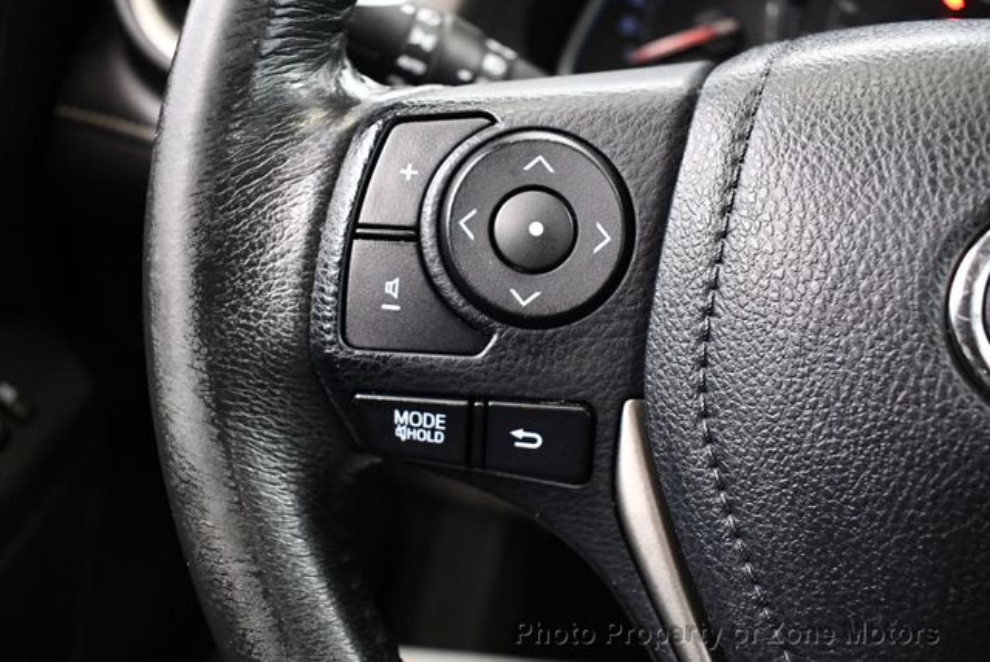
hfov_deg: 53.1
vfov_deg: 36.9
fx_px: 991
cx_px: 495
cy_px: 331
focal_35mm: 36
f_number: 3.5
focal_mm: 18
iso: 4000
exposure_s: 1/60
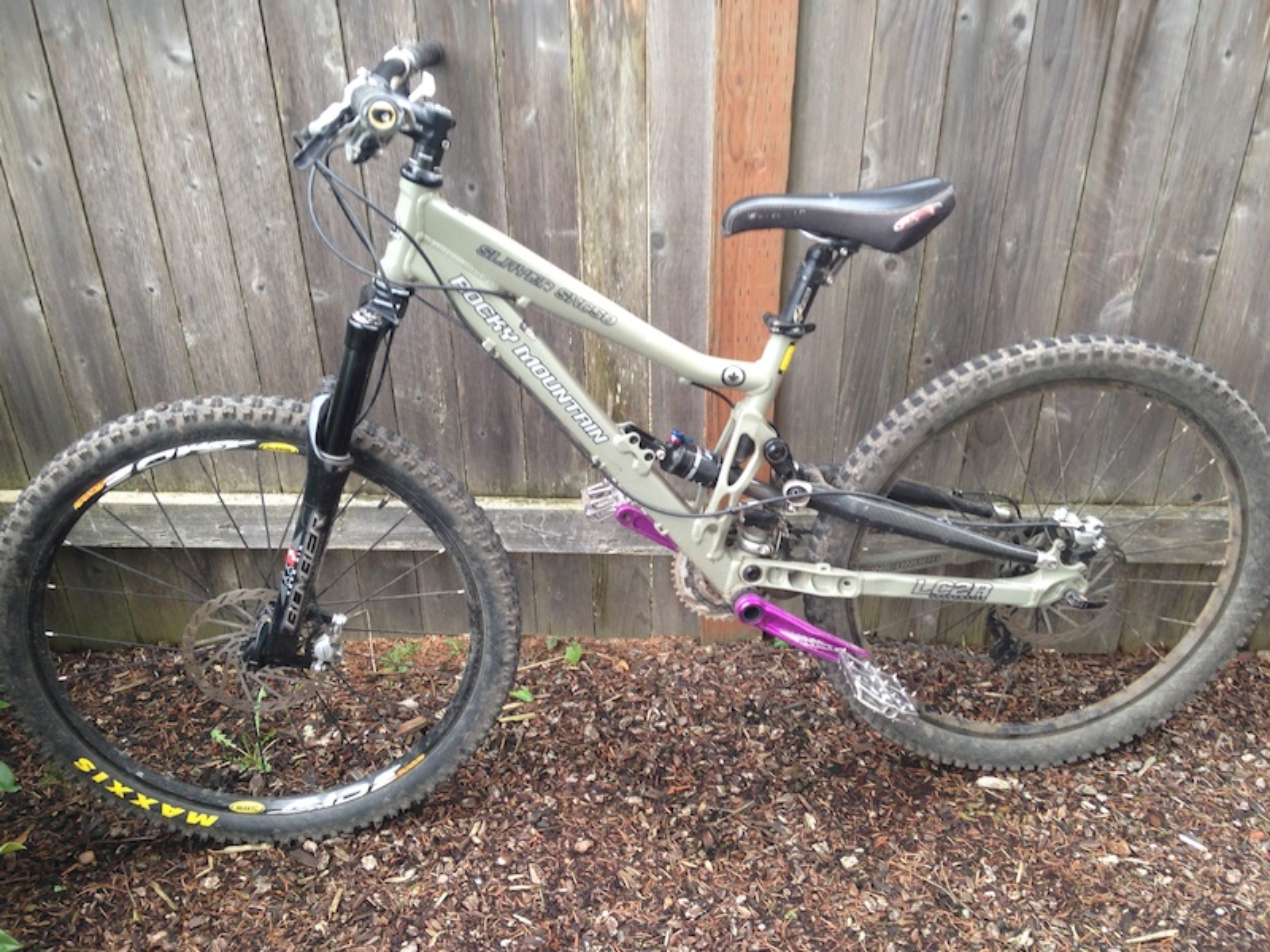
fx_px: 1211
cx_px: 635
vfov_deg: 42.9
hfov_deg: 55.4
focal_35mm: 33
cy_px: 476
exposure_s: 1/20
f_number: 2.4
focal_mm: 4.12
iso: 50
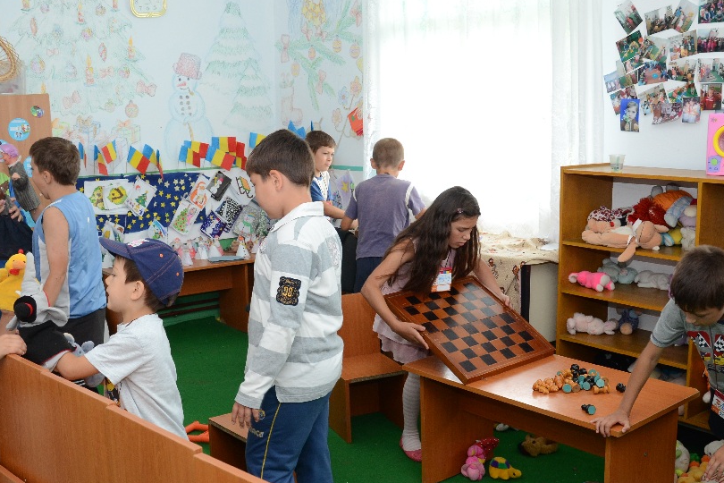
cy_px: 275
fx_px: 804
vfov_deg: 33.3
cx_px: 334
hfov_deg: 48.4
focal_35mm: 40
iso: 800
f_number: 4.5
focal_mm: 18
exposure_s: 1/125
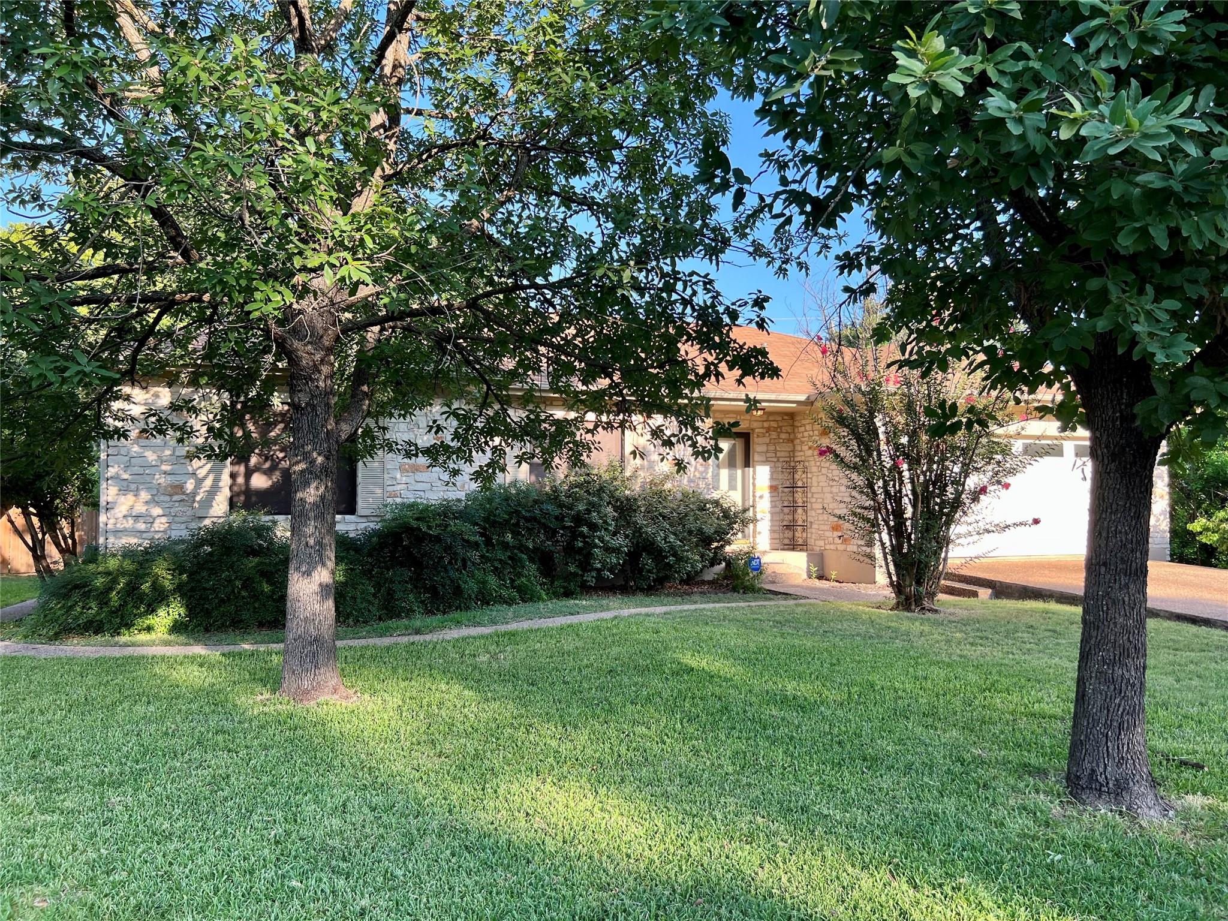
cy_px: 460
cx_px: 614
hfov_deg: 67.3
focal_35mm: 26
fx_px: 922
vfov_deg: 53.1
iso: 50
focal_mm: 5.7
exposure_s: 1/427
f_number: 1.5
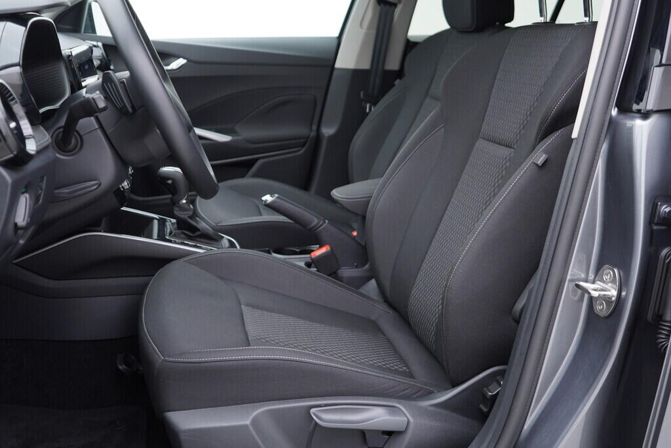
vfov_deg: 36.9
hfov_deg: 53.1
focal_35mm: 36
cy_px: 224
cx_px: 336
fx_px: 671
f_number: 2.8
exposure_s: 1/40
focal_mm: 24
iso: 200
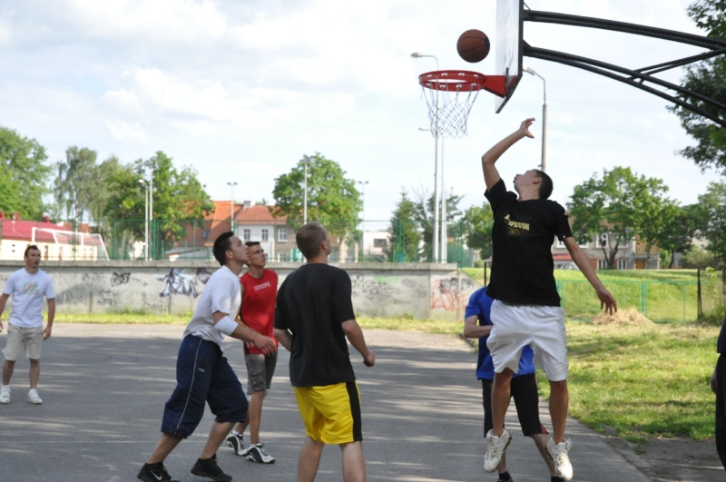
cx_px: 363
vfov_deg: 23.7
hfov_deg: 35.1
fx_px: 1148
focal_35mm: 57
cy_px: 241
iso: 2000
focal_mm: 38
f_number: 5.6
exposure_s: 1/2500
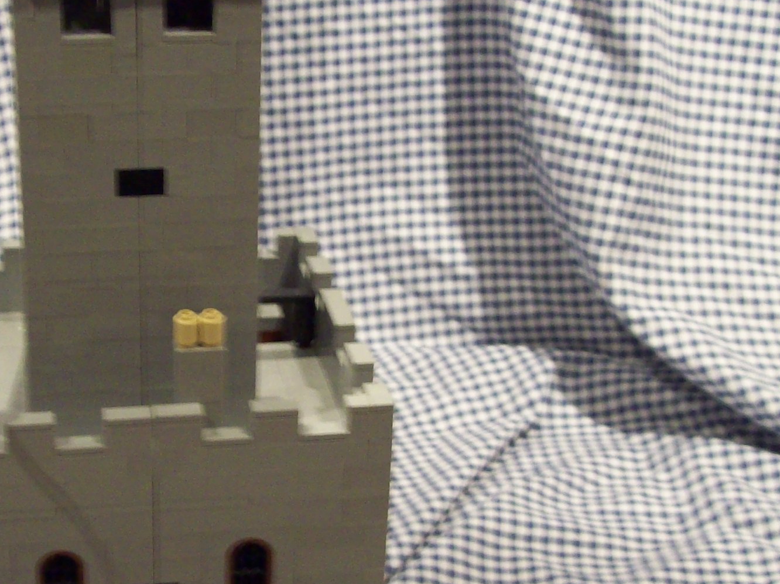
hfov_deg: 24.9
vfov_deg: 19.1
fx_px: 1734
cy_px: 321
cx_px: 159
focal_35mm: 77
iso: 183
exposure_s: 1/8
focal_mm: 6
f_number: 2.7
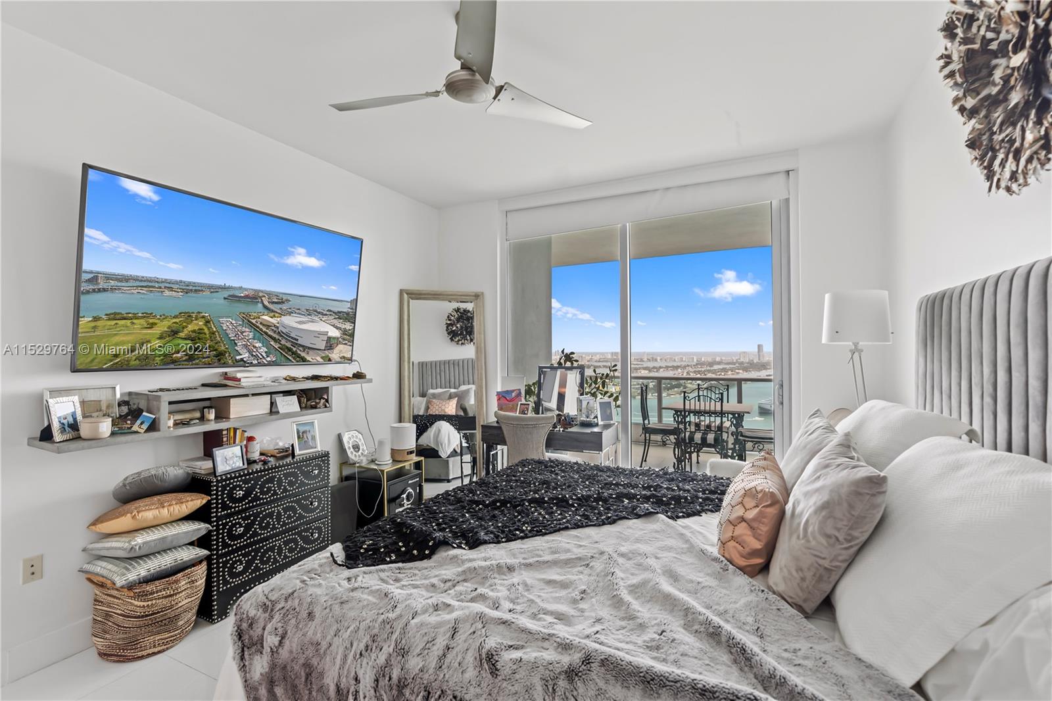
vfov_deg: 73.7
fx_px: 467
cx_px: 526
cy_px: 350
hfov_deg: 96.7
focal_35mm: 16
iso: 250
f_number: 4.5
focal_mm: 16
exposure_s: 1/20
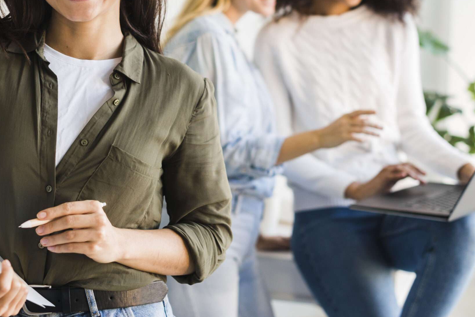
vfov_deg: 17.5
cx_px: 190
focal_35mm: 78
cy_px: 95
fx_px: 1030
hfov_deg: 25.9
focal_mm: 50
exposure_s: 1/200
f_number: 2.8
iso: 320
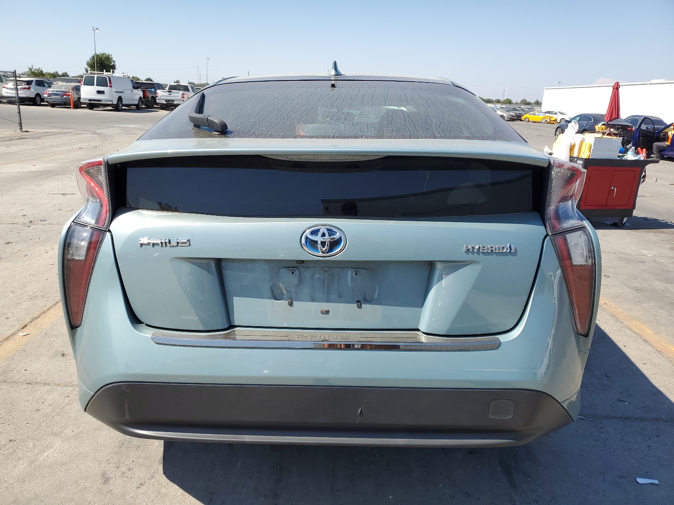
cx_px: 337
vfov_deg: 53.1
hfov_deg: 67.3
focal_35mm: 26
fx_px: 506
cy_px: 252
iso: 50
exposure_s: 1/2500
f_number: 1.5
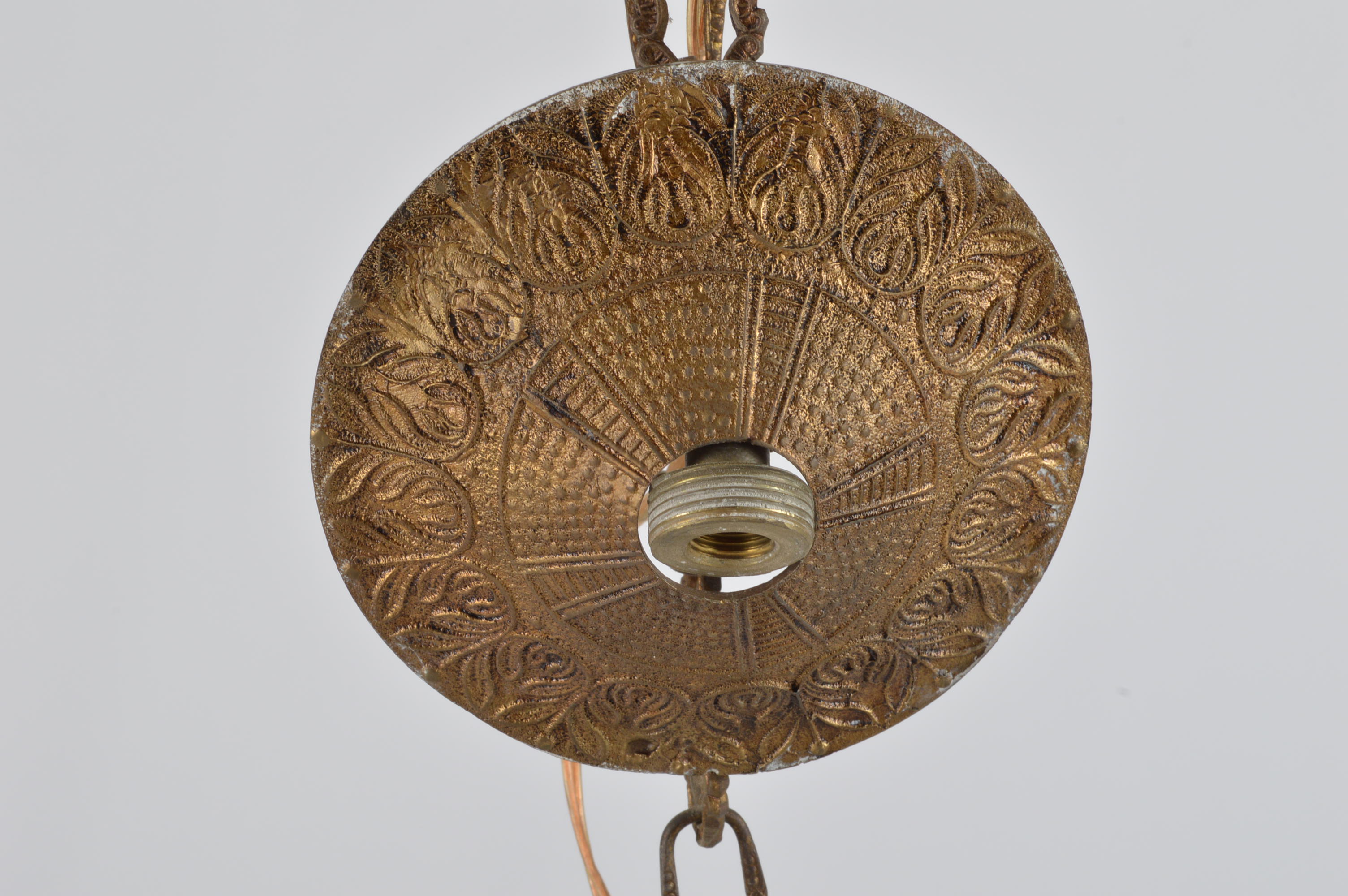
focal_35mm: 63
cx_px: 674
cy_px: 448
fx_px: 2357
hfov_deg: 31.9
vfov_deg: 21.5
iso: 200
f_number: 16
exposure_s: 1/125
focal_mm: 42
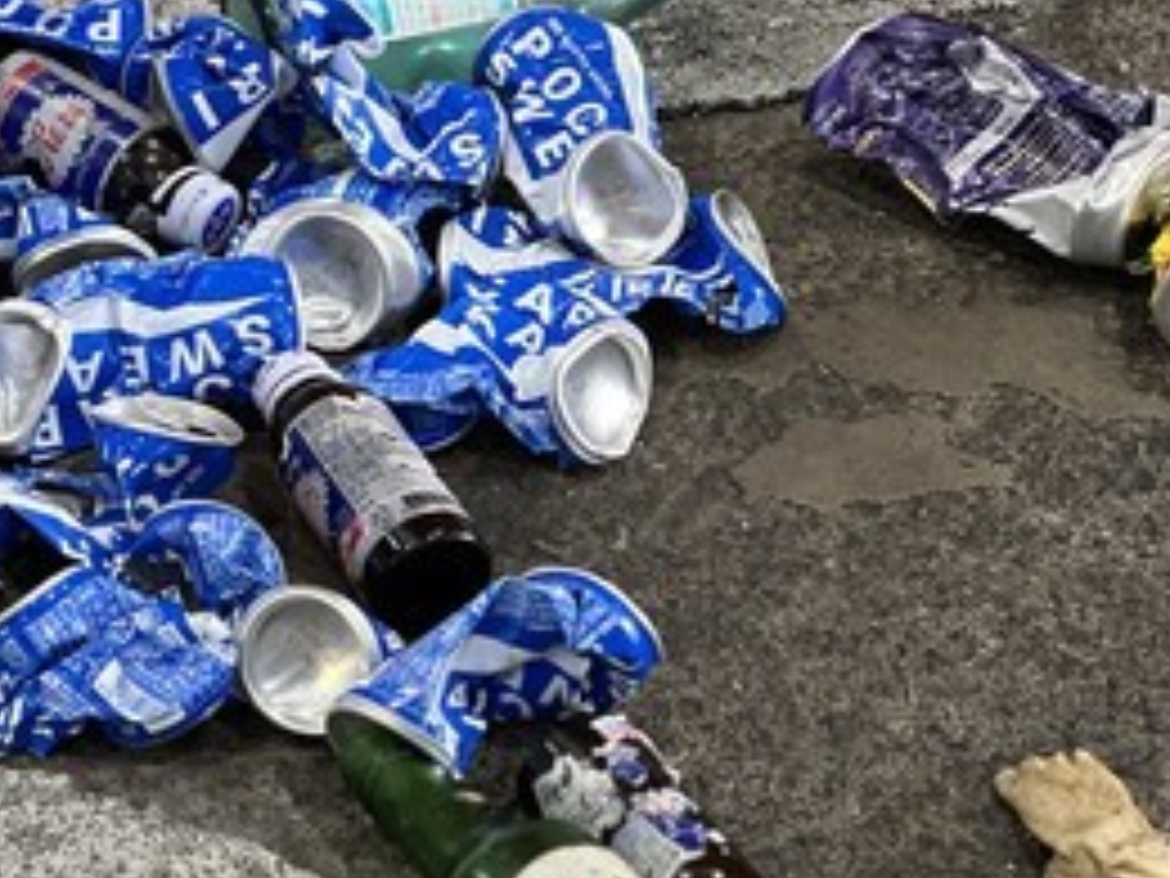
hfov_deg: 11.1
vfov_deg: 8.3
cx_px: 153
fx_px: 6016
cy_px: 356
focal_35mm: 178
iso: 250
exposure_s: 1/40
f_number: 2.8
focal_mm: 9
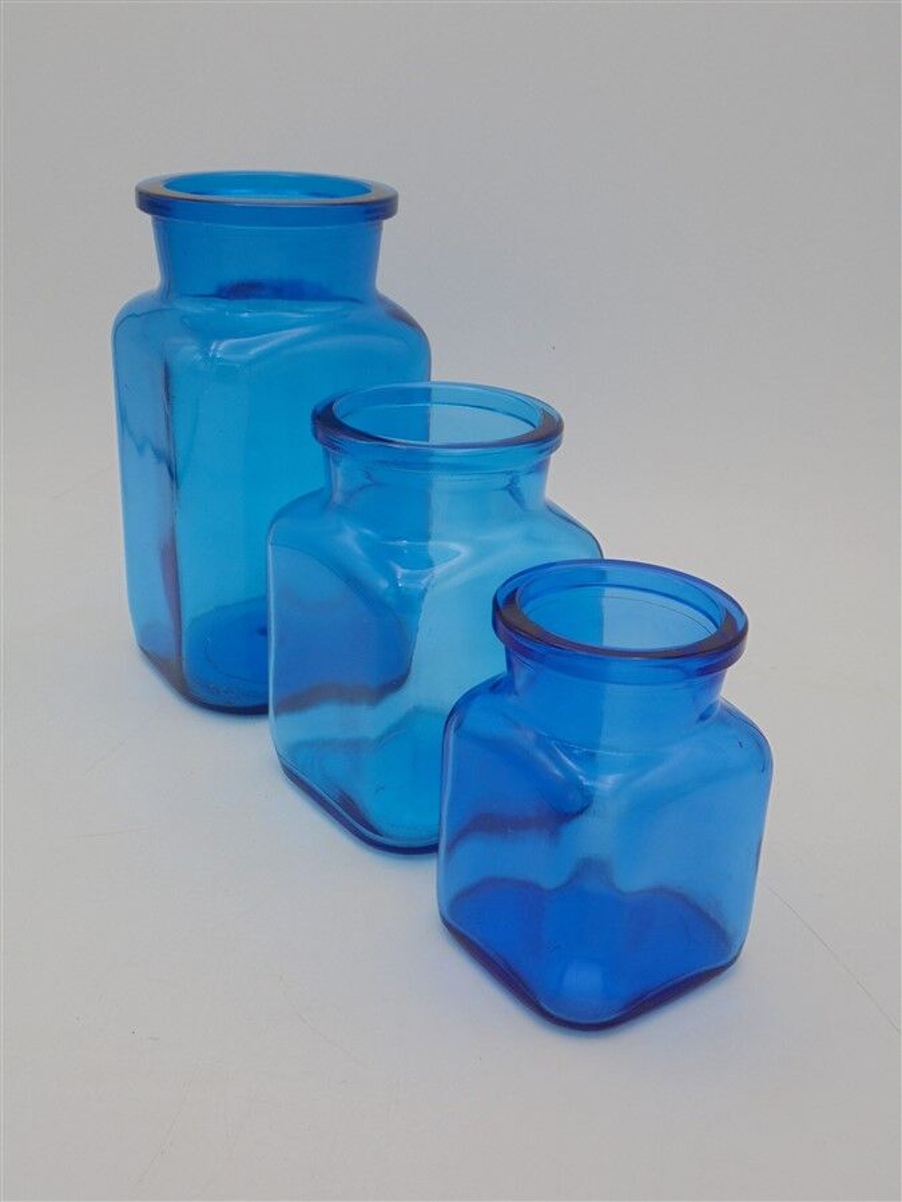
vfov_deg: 49.0
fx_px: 1320
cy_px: 601
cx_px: 451
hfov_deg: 37.7
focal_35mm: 38
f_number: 4.2
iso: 100
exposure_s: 1/320
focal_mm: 6.9
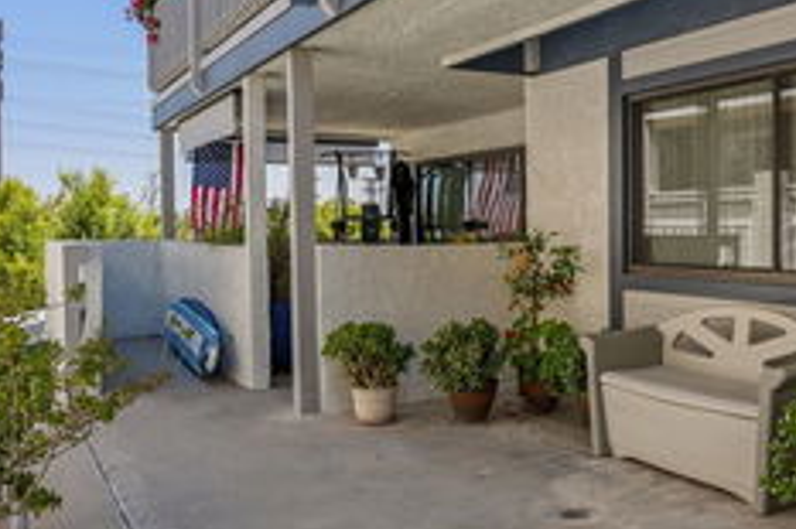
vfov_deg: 37.7
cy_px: 229
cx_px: 540
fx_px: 773
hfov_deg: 53.2
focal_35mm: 35
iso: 320
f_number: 7.1
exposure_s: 1/40
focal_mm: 17
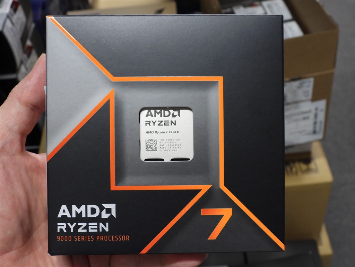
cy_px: 134
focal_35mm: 47
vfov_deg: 30.9
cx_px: 178
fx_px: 482
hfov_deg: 40.4
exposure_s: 1/30
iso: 280
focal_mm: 8.4
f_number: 3.2
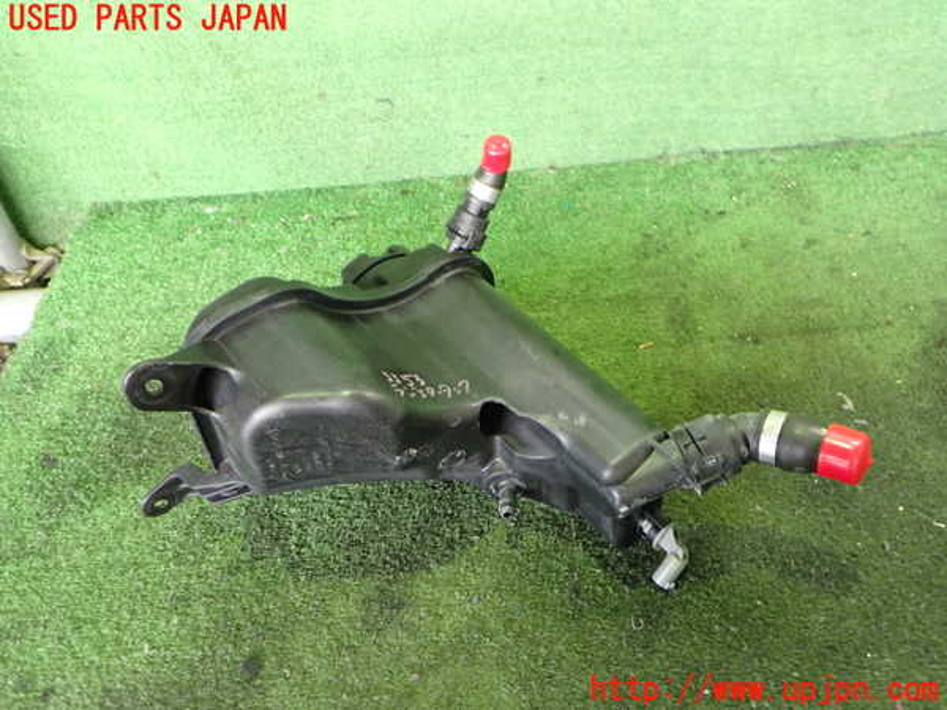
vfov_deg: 46.8
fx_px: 821
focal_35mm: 30
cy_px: 355
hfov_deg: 60.0
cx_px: 474
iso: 640
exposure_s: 1/30
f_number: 2.3
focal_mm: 5.4
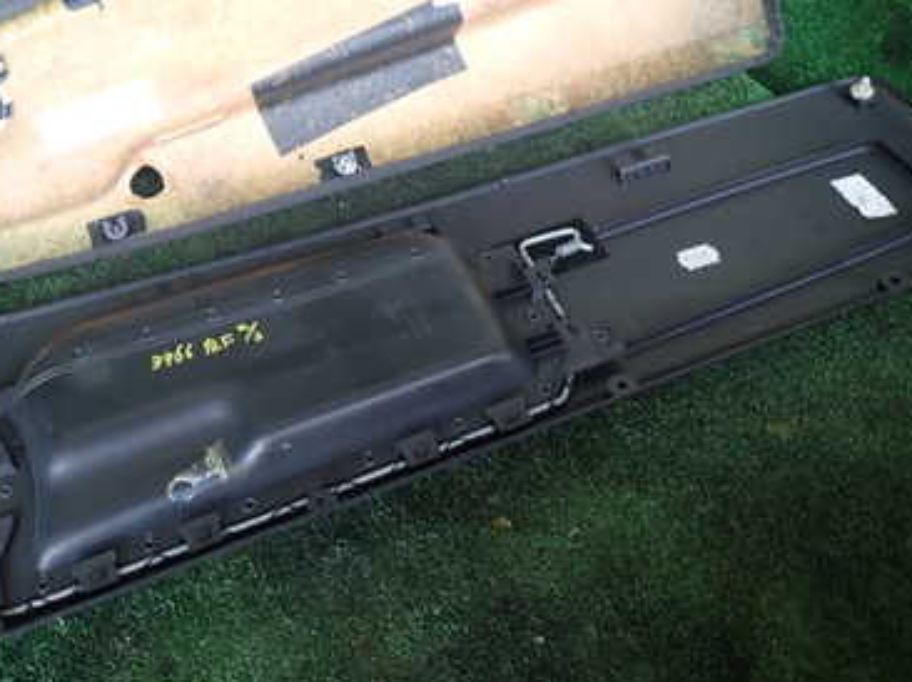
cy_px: 202
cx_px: 282
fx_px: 1079
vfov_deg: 34.6
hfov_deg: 44.9
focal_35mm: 41
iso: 160
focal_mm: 4.5
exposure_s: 1/60
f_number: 2
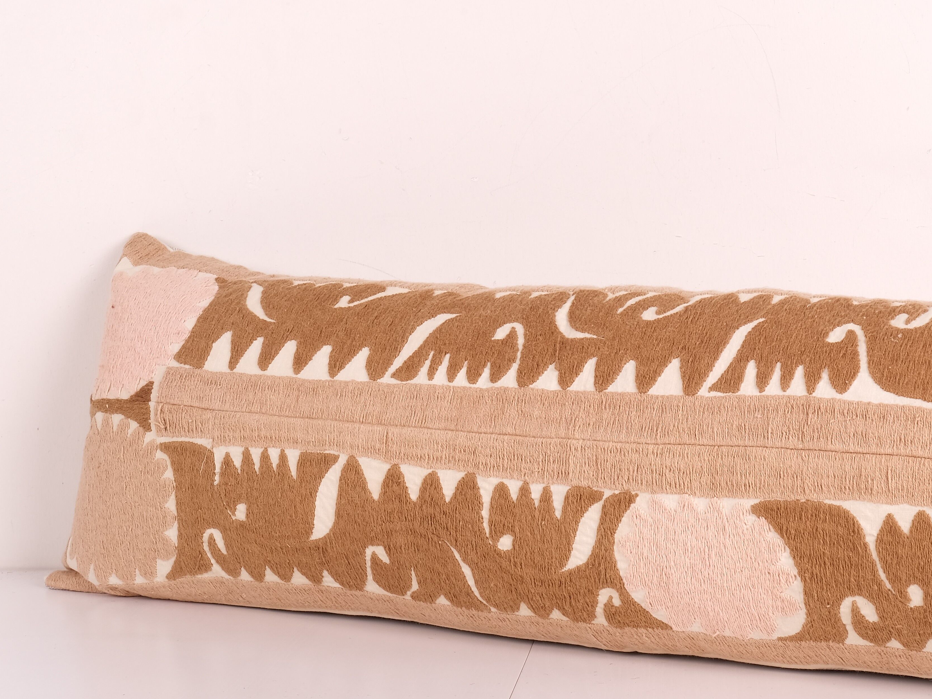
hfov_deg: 25.3
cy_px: 399
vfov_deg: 19.4
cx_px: 736
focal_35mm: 76
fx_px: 2046
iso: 80
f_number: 11
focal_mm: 27.7
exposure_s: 1/160
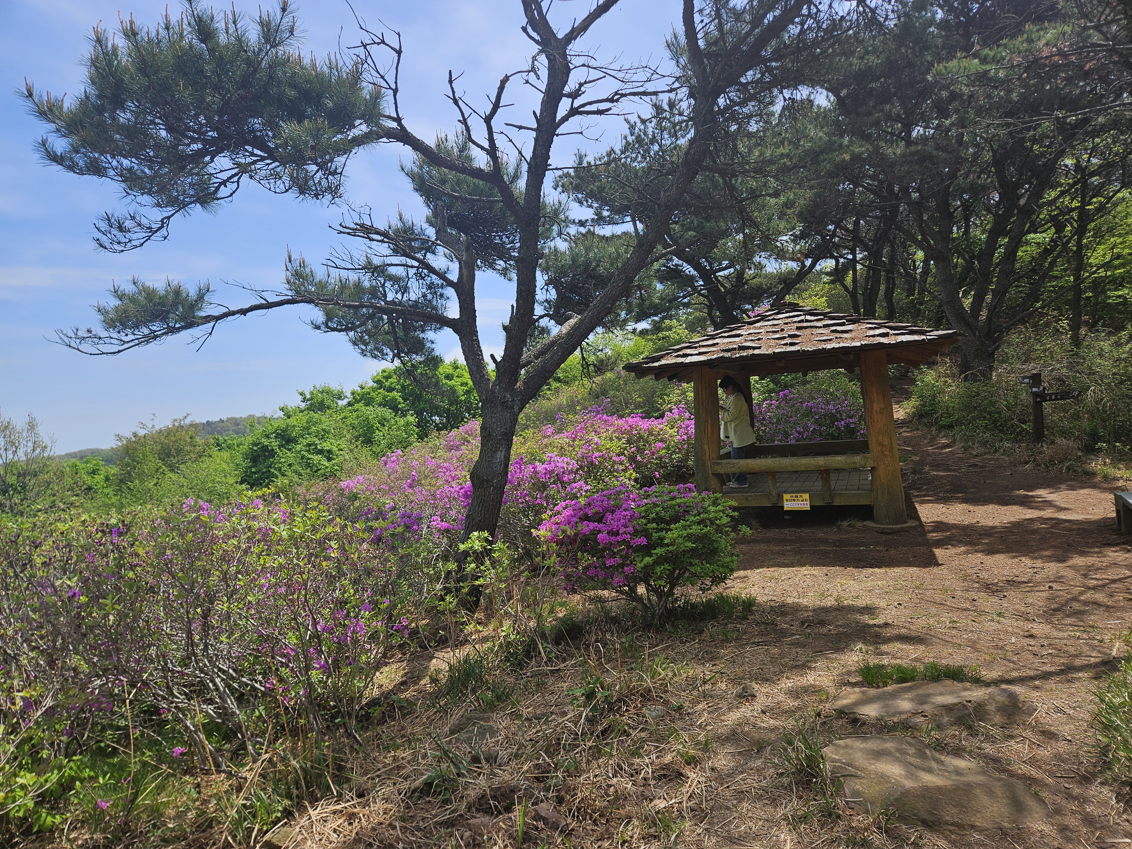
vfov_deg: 58.9
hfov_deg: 73.9
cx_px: 566
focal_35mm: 23
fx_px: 752
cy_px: 424
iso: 25
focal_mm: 5.4
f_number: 1.8
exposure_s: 1/1989
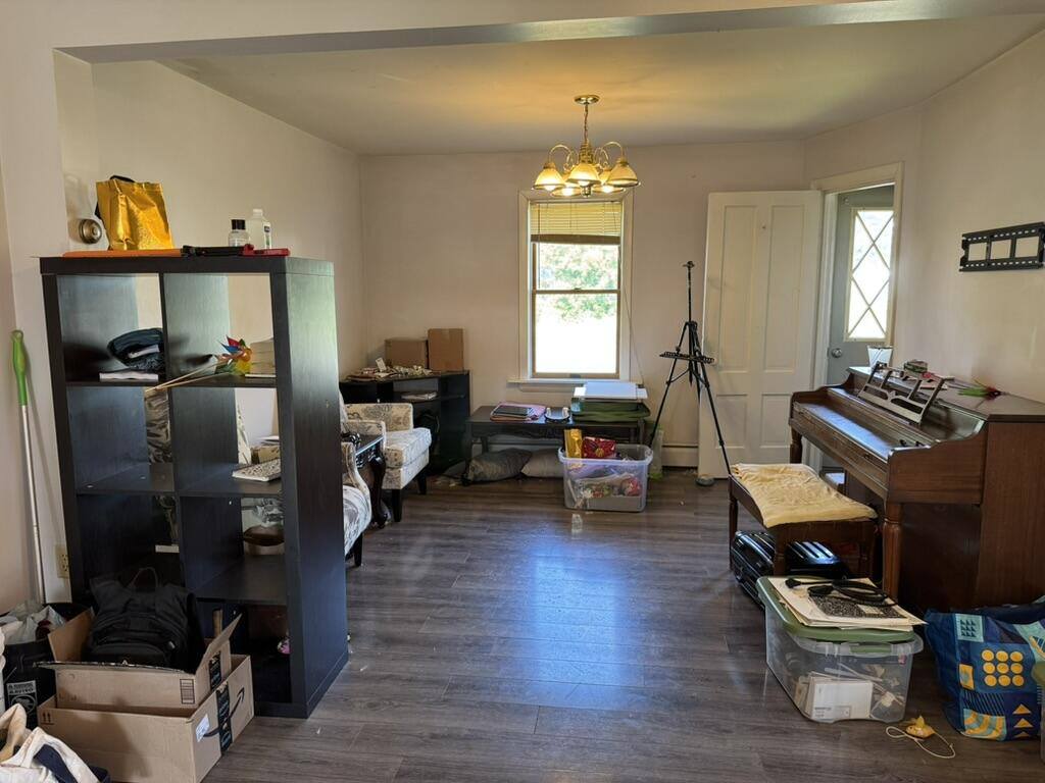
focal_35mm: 24
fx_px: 725
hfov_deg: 71.6
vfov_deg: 56.8
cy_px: 392
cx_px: 522
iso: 200
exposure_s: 1/60
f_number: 1.78
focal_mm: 6.76
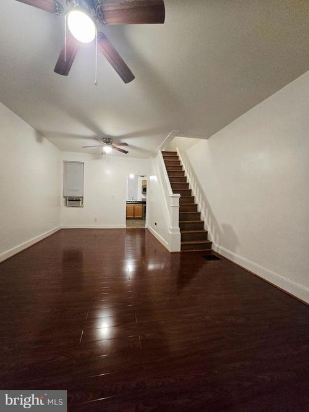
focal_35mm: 13
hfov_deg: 89.9
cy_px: 206
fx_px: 155
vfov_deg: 106.2
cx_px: 154
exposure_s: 1/60.2
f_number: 2.2
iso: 1250
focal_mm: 2.2
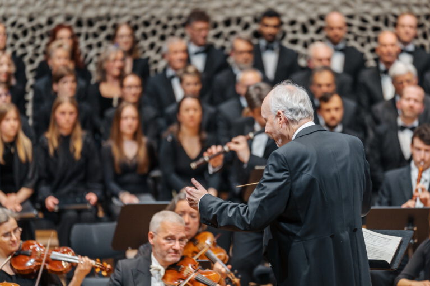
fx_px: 3153
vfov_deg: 5.2
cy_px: 186
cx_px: 265
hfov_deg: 7.8
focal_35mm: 264
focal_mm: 198
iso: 640
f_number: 2.8
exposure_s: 1/250
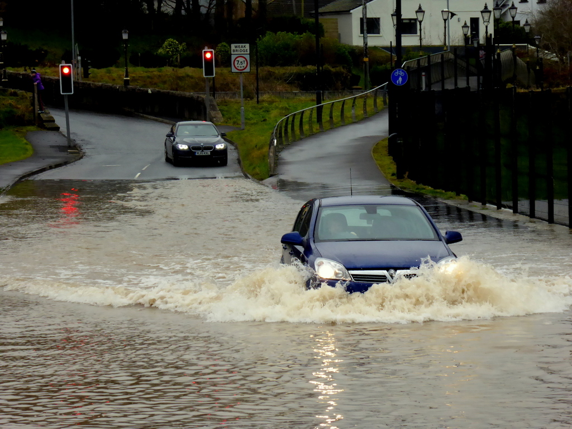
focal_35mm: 172
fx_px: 2842
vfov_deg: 8.6
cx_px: 286
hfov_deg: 11.5
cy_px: 214
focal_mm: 30.9
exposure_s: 1/320
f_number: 5.6
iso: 320
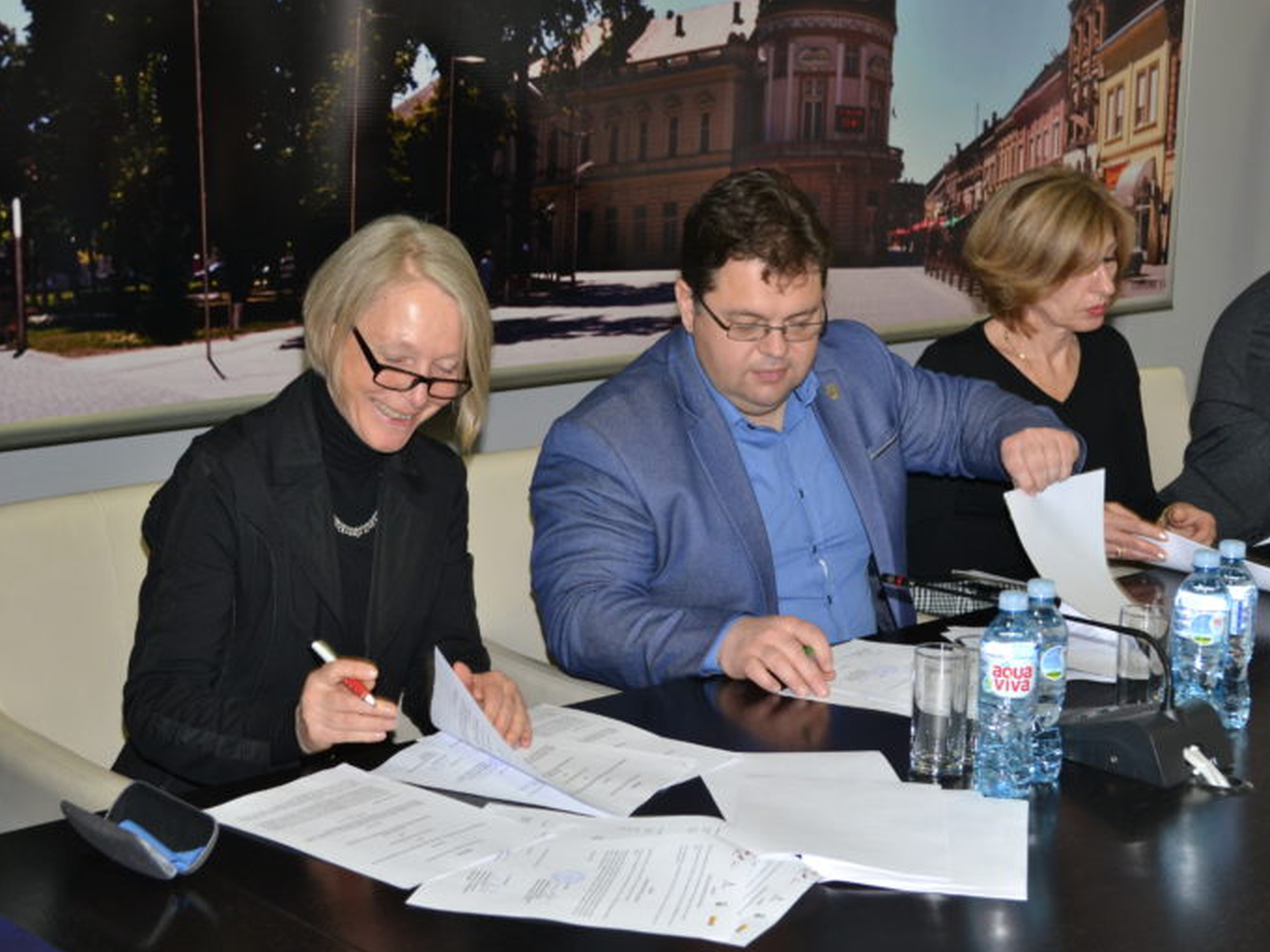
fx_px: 2275
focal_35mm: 62
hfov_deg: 31.2
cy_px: 477
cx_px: 642
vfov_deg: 23.7
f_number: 6.3
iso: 800
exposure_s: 1/60
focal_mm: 38
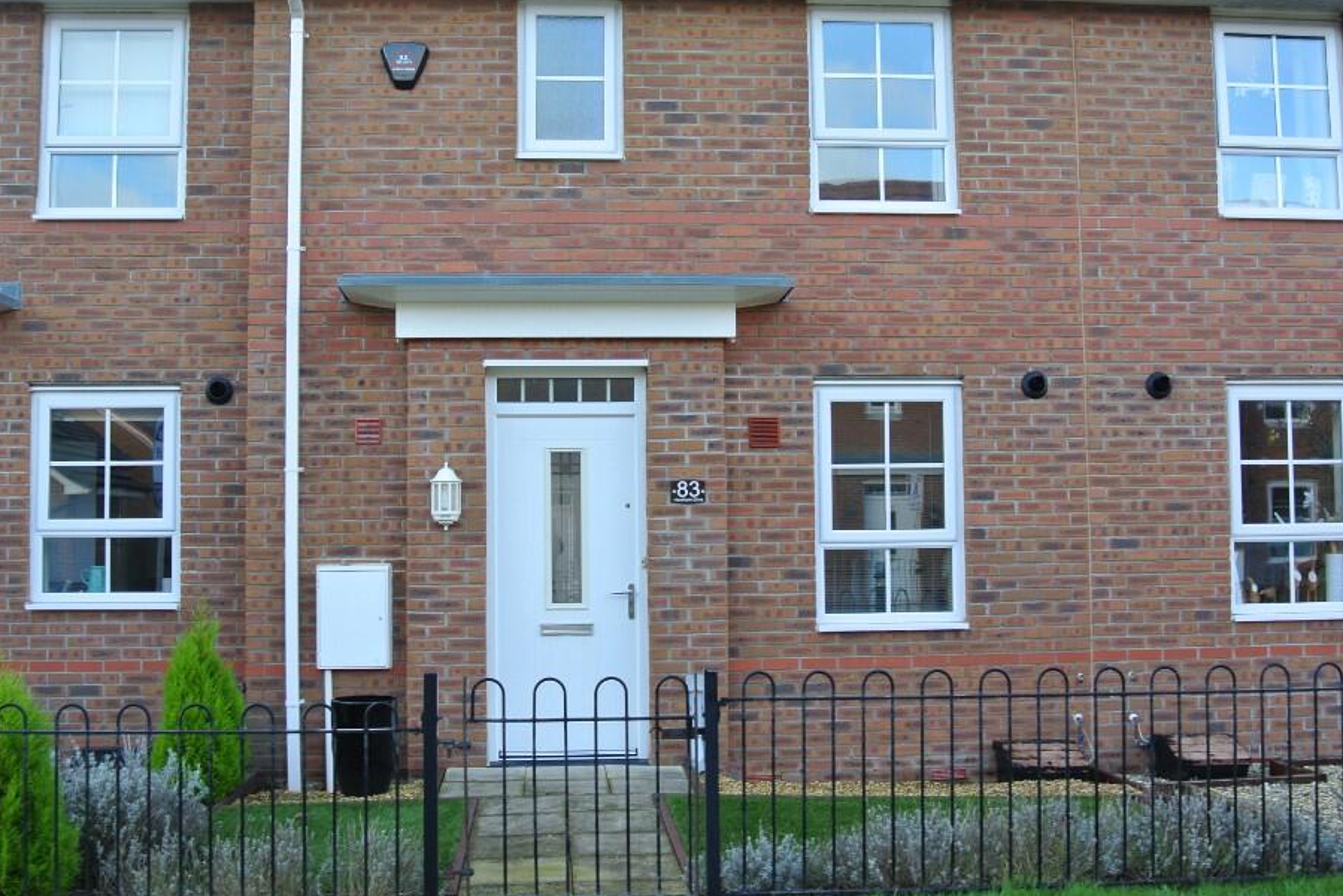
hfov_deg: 47.4
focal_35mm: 41
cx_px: 654
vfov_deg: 32.6
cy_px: 456
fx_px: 1529
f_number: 4.5
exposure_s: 1/60
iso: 100
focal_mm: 13.5
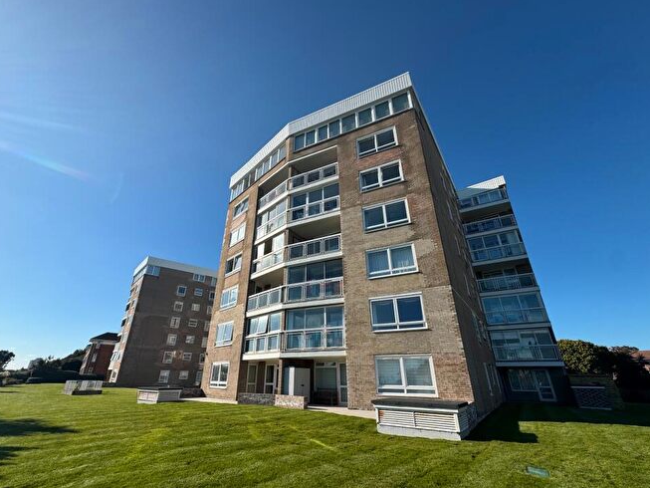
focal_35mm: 15
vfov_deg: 81.7
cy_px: 257
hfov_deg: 98.1
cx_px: 310
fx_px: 282
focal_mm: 2.22
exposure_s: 1/2208
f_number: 2.2
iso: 50
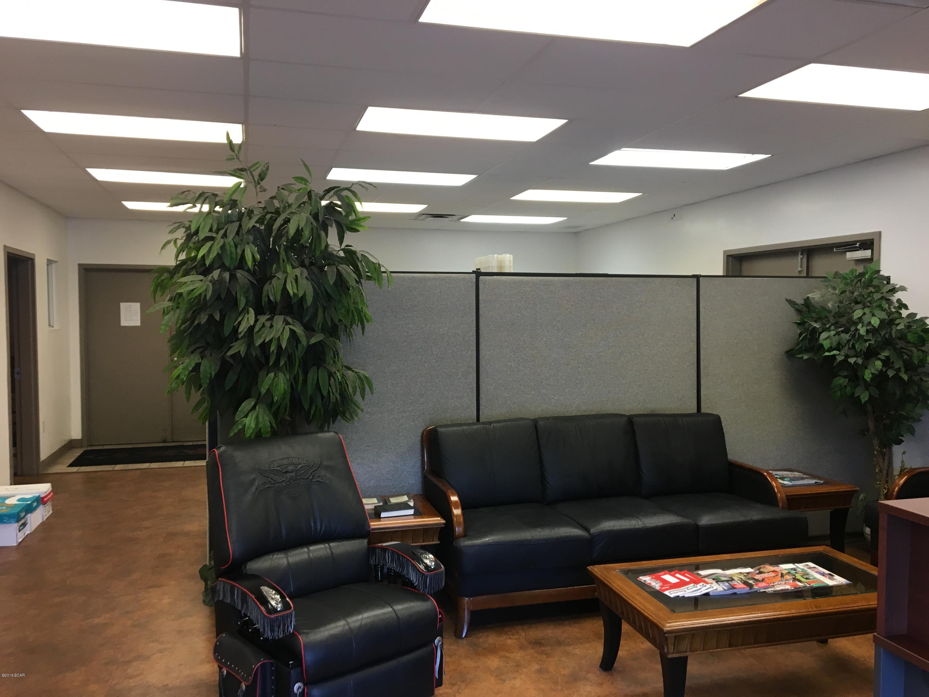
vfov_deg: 48.2
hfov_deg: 61.7
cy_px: 348
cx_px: 464
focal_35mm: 29
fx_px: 778
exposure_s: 1/30
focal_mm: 4.15
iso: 40
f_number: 2.2
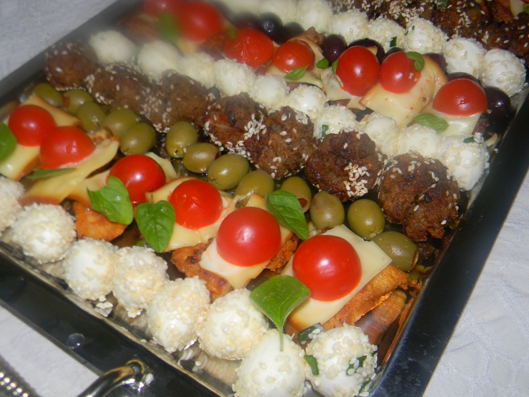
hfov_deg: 51.4
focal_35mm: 36
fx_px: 550
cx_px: 264
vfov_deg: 39.7
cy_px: 198
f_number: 3.7
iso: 200
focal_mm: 6.4
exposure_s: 1/30
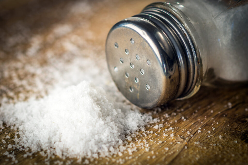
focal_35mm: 150
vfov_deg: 9.1
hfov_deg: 13.7
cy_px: 82
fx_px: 1033
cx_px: 124
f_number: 4
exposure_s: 1/20
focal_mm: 100
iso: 100
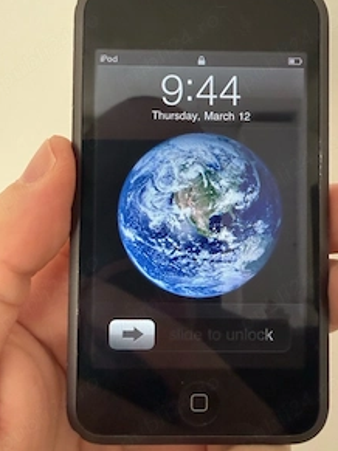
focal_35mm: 33
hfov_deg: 42.7
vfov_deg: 55.1
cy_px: 191
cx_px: 200
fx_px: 430
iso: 320
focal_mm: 2.22
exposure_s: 1/93
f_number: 2.2
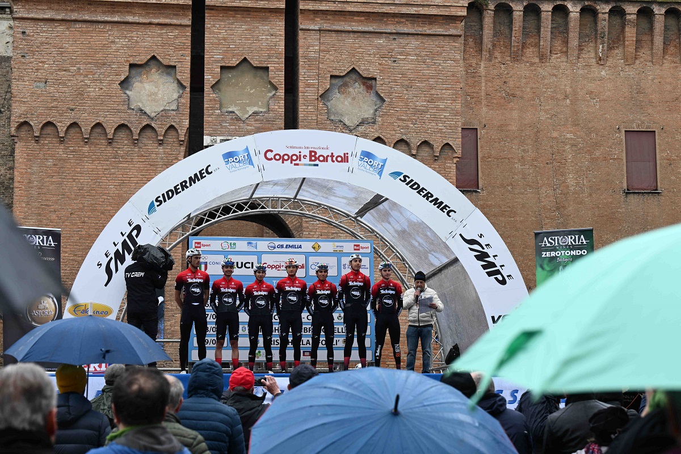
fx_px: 1324
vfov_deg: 19.5
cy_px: 227
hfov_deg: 28.8
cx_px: 340
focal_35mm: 70
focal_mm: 70
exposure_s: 1/500
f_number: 5.6
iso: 400
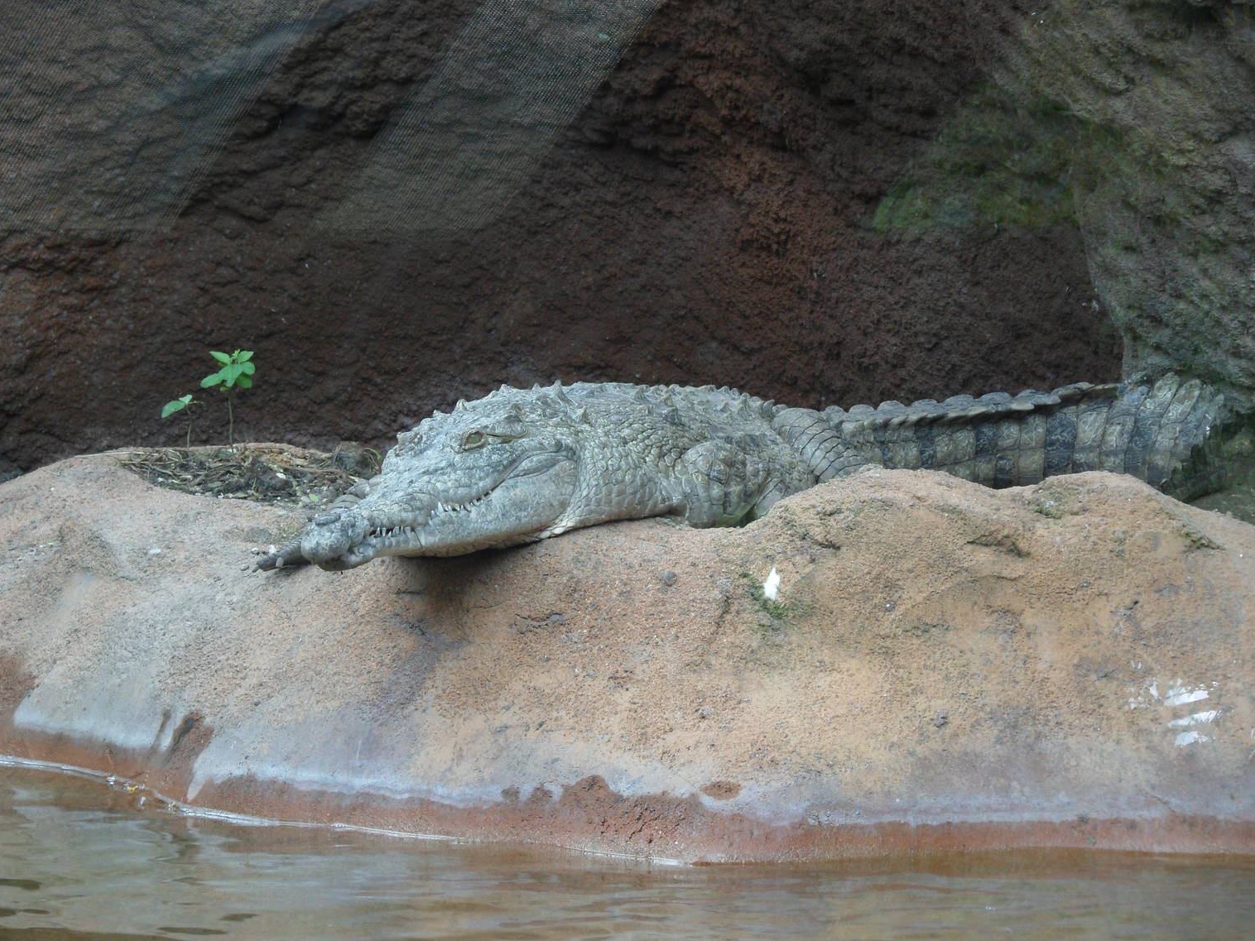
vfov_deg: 8.7
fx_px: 6200
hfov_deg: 11.6
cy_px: 485
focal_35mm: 171
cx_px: 653
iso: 100
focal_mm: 28.7
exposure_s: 1/60
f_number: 5.5
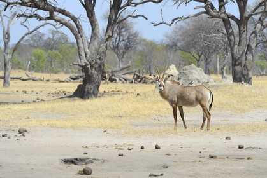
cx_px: 134
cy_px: 89
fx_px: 2078
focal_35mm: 280
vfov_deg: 4.9
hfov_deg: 7.4
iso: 400
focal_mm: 280
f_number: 7.1
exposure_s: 1/1250
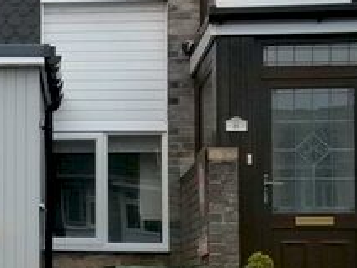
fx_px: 1227
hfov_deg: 15.2
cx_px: -187
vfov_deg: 12.4
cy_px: 180
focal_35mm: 119
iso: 80
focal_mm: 6.4
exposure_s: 1/60
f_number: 3.1
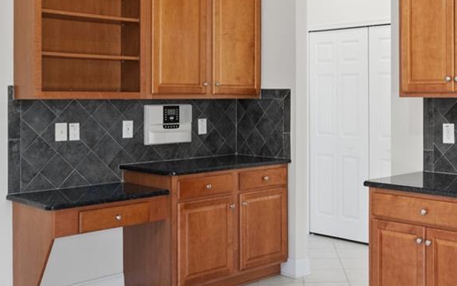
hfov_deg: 40.3
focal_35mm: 49
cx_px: 319
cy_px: 90
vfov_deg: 26.2
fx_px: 610
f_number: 8
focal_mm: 17
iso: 640
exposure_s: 1/8
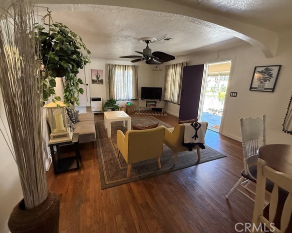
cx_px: 142
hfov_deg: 96.8
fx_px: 130
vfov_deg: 84.0
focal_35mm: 15
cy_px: 114
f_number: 2.2
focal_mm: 2.22
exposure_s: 1/120
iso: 500
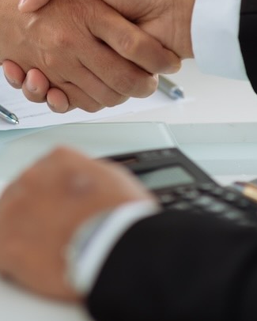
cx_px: 6
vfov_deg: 8.2
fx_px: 2243
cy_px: 29
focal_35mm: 236
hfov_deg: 6.5
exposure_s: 1/250
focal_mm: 85
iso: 80
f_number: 2.2
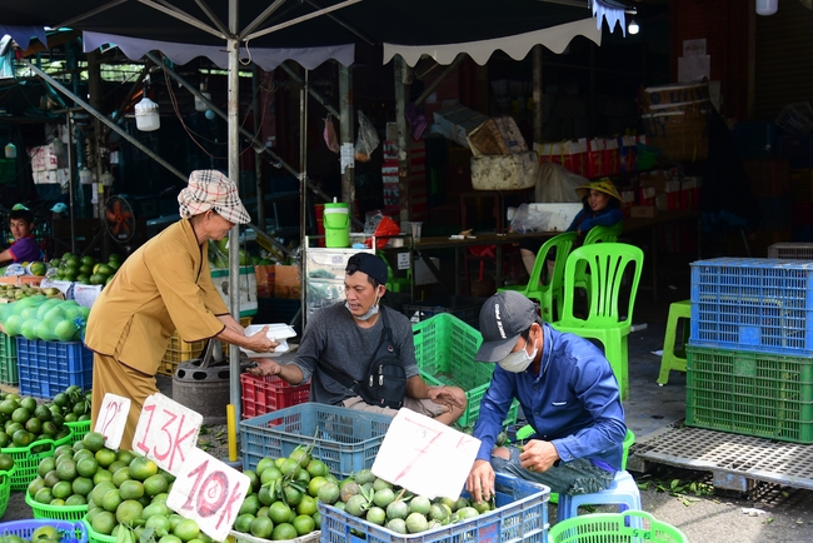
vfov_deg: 33.4
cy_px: 272
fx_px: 904
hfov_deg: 48.4
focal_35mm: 40
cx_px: 406
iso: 320
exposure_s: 1/320
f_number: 4
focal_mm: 40
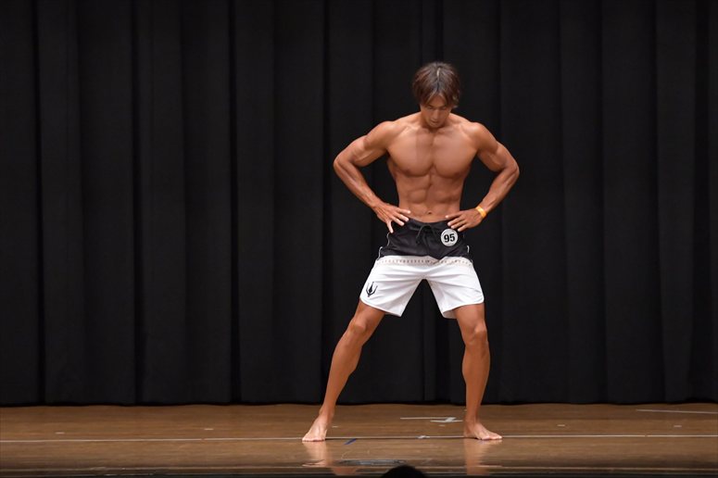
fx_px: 4326
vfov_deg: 6.3
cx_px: 359
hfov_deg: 9.5
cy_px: 239
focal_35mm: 217
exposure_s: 1/400
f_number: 5.6
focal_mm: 145
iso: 6400
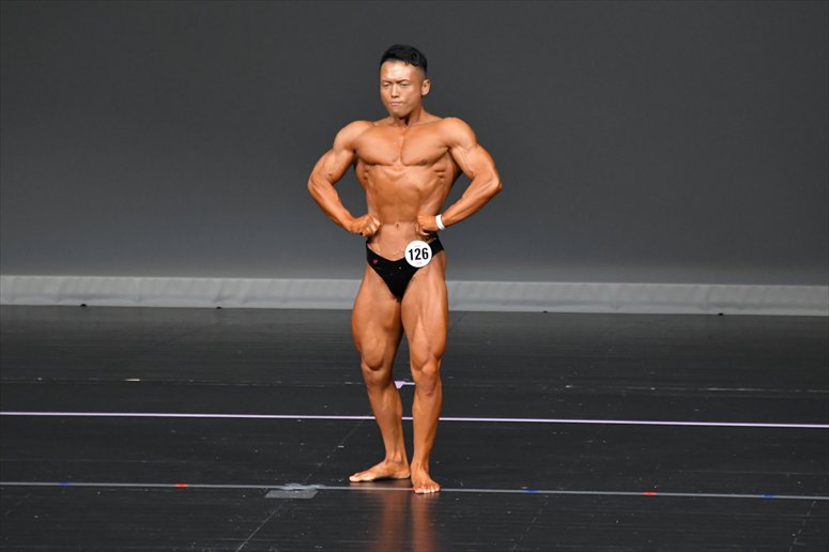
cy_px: 276
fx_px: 7941
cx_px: 414
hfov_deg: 6.0
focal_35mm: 345
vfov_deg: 4.0
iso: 4000
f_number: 5.6
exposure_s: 1/400
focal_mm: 230
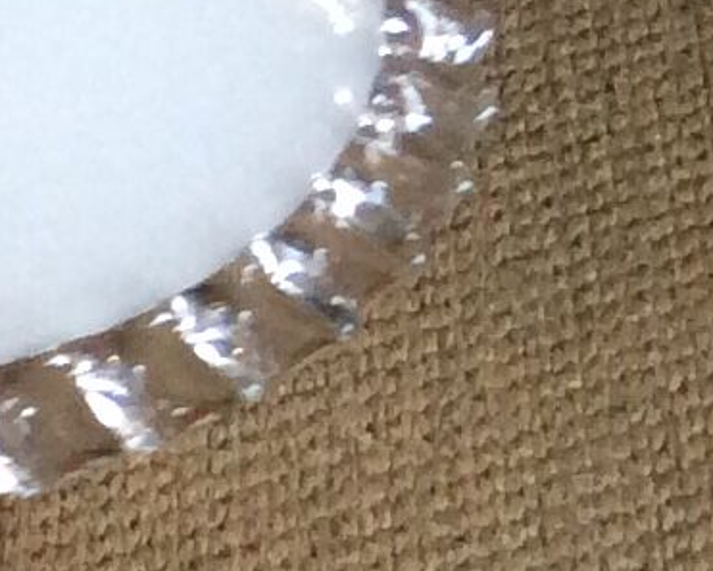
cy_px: 579
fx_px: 4601
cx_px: -1649
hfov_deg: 7.5
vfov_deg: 7.1
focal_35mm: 218
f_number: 2.4
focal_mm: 3.3
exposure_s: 1/25
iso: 100
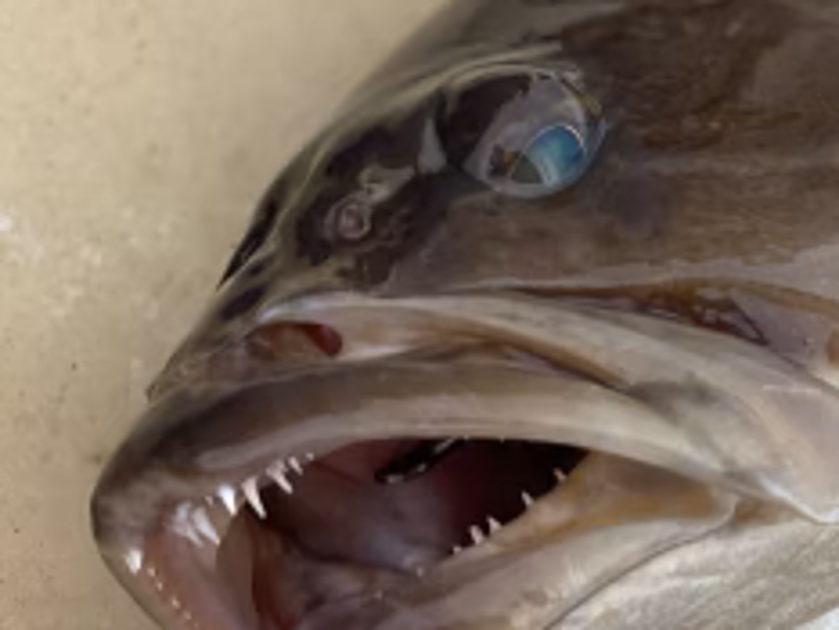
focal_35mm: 134
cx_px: 893
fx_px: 3249
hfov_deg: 14.4
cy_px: 184
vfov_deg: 11.1
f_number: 2
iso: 32
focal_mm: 6
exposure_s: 1/705
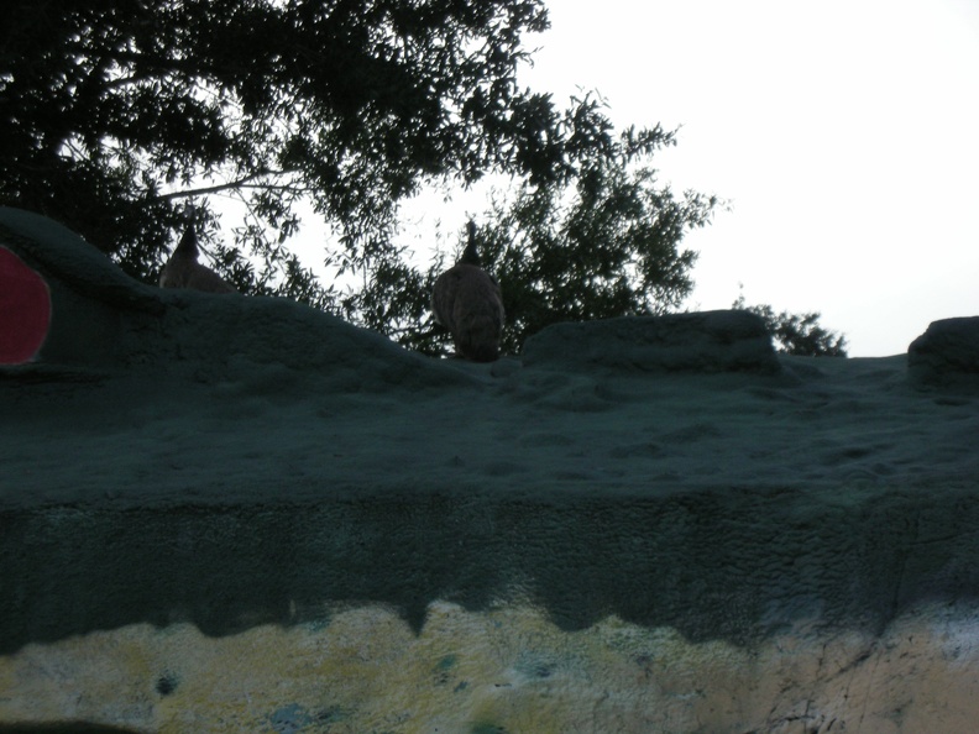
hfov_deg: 18.7
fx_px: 2970
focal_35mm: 105
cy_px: 367
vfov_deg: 14.1
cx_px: 490
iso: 124
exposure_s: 1/120
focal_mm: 17.4
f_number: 5
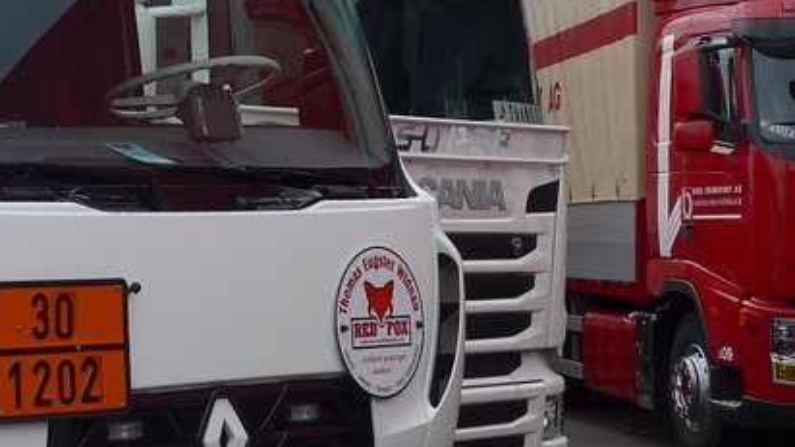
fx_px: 1940
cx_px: -249
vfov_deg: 13.1
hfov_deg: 21.0
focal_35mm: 92
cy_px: 145
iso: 80
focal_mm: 6
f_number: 2.8
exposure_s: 1/640
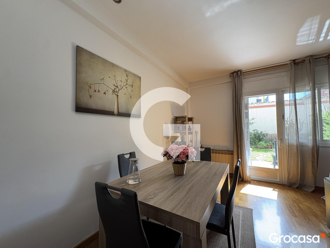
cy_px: 124
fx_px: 133
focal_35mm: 14
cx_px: 165
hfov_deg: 102.1
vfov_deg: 85.7
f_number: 2.2
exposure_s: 1/99
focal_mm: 2.22
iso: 125
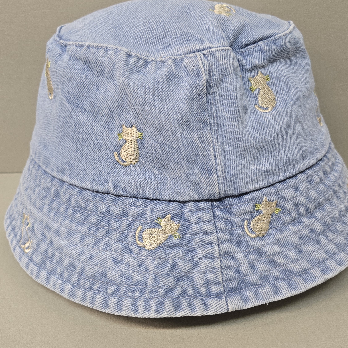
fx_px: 409
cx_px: 193
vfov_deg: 45.9
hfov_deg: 46.0
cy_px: 152
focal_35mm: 36
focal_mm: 5.4
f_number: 1.8
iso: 250
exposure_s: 1/100
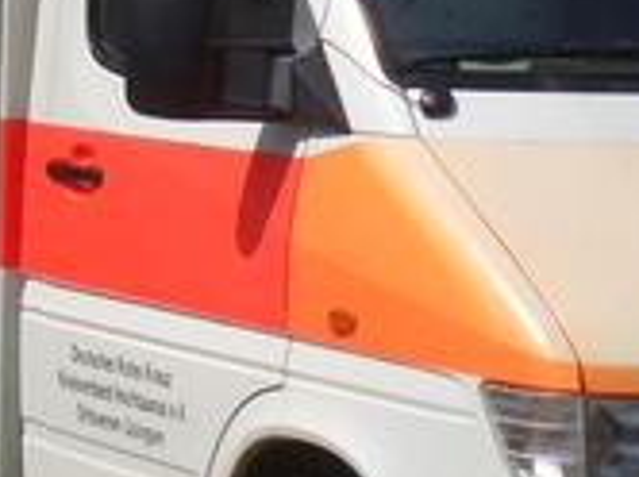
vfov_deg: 7.8
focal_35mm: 189
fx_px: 3484
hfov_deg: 10.5
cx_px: 323
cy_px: 96
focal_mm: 8.2
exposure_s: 1/640
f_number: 5
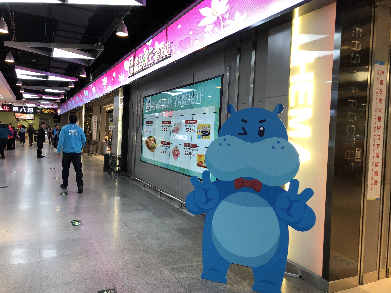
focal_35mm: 28
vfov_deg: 49.7
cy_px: 146
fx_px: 316
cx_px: 196
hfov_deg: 63.4
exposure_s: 1/34
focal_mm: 4
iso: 25
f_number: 1.8
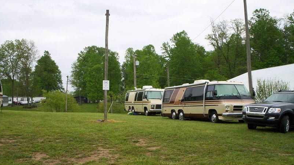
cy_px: 92
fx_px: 327
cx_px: 146
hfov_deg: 48.4
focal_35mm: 42
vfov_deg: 28.3
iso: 100
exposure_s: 1/153
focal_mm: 4.99
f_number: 4.5
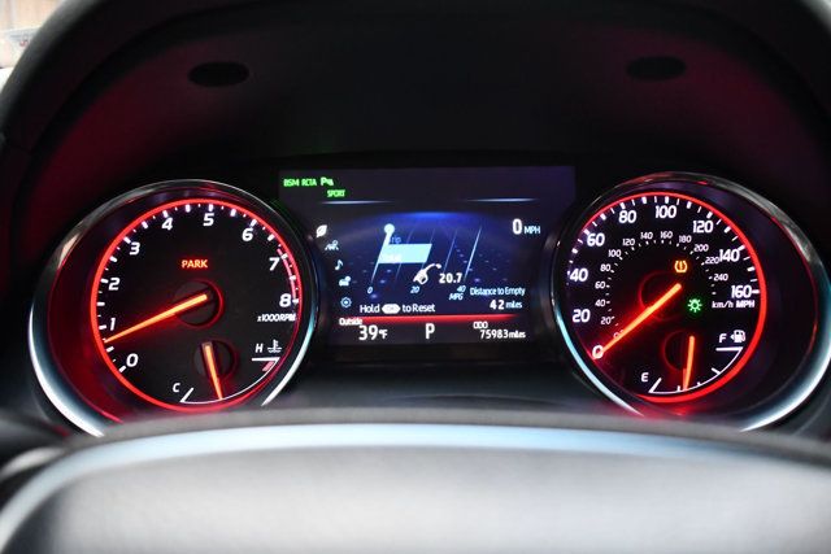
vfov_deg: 40.0
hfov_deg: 57.2
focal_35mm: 33
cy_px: 277
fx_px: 762
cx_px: 416
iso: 3200
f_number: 3.8
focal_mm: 22
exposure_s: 1/60
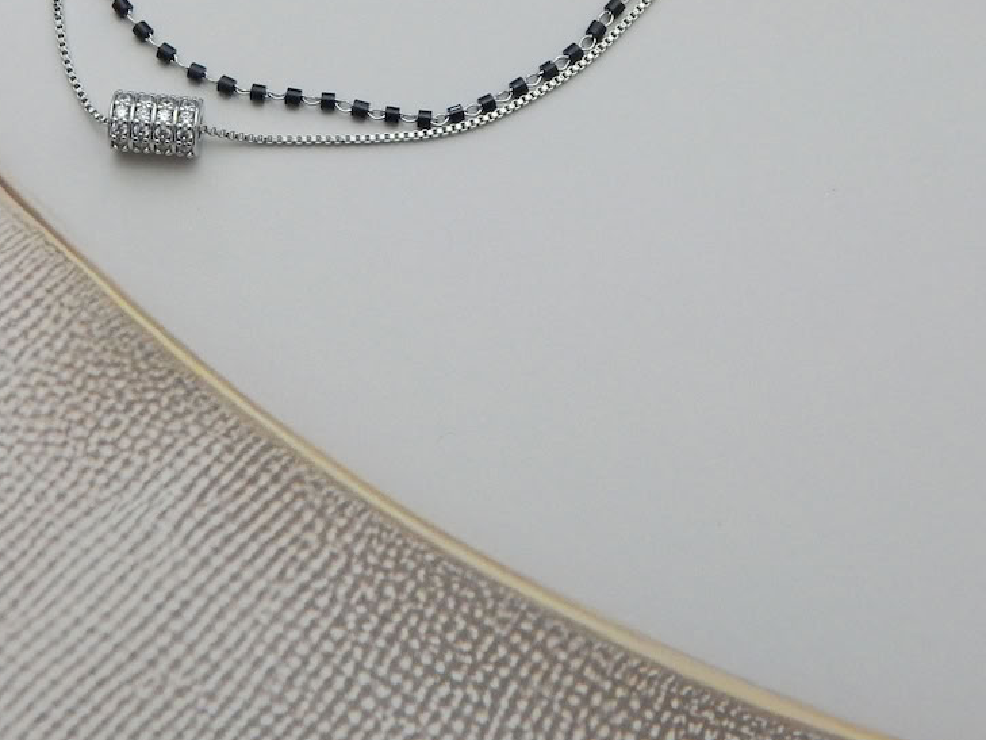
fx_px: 2080
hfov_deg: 26.5
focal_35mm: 73
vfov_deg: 19.8
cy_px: 85
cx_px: 321
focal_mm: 6.8
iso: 360
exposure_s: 1/30
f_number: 3.4
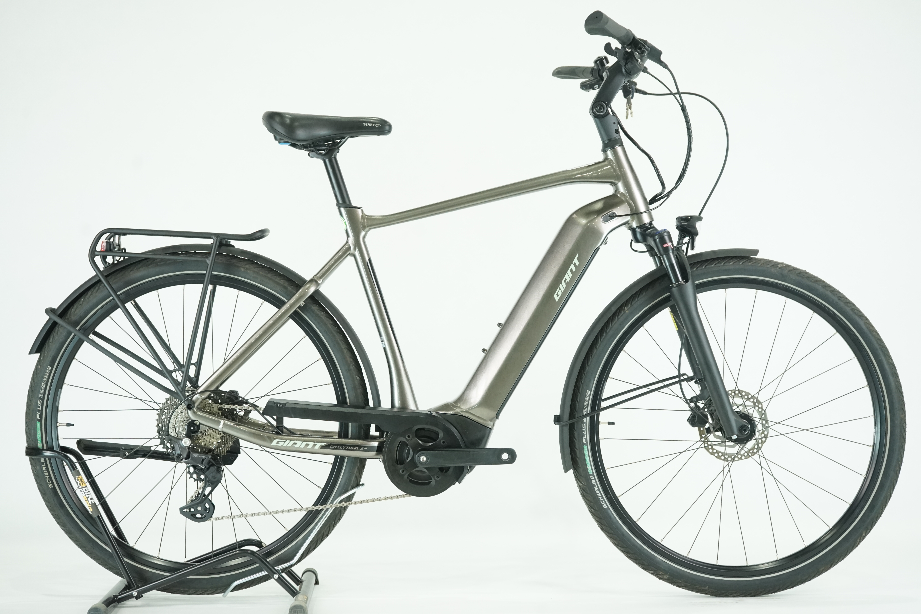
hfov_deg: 35.1
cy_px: 307
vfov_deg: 23.8
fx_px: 1458
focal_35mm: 57
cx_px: 460
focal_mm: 57
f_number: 5.6
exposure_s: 1/200
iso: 2500
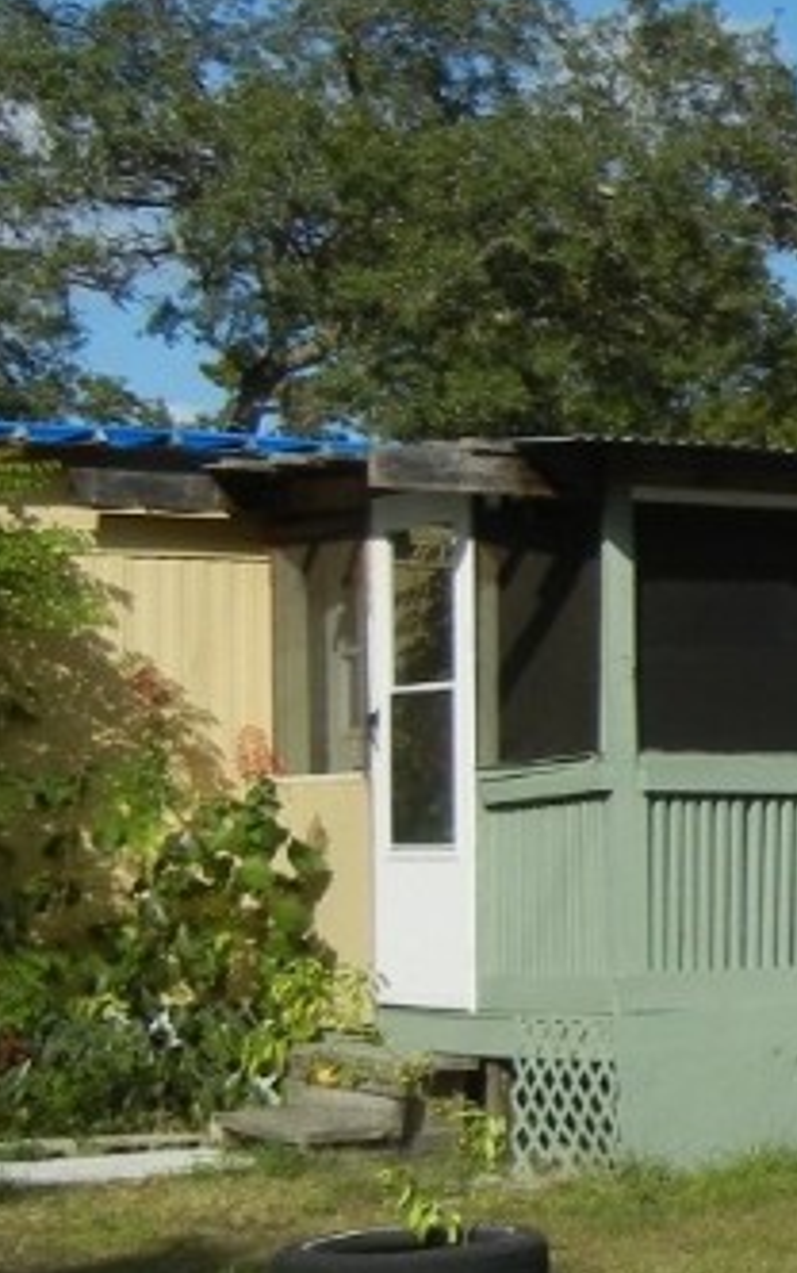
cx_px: 1625
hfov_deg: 11.9
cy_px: 744
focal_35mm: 98
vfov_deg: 21.2
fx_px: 3400
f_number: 7
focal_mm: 5.4
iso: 160
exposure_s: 1/680
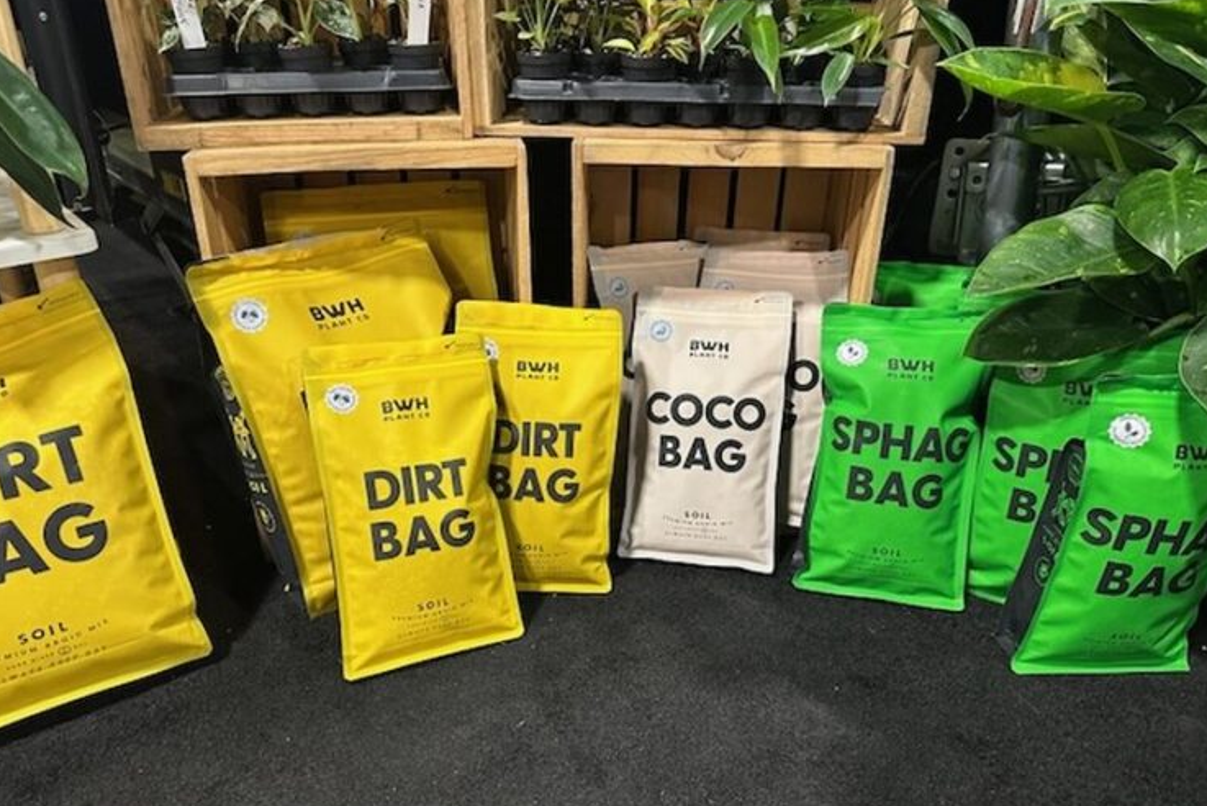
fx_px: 872
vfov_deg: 49.5
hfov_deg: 69.4
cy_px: 434
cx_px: 596
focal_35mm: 26
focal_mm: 6.86
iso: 400
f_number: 1.78
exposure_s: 1/60
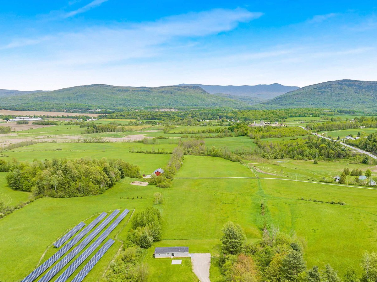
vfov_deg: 44.0
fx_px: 349
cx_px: 229
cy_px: 164
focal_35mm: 32
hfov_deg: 56.3
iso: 100
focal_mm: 12.29
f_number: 2.8
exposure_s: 1/1600
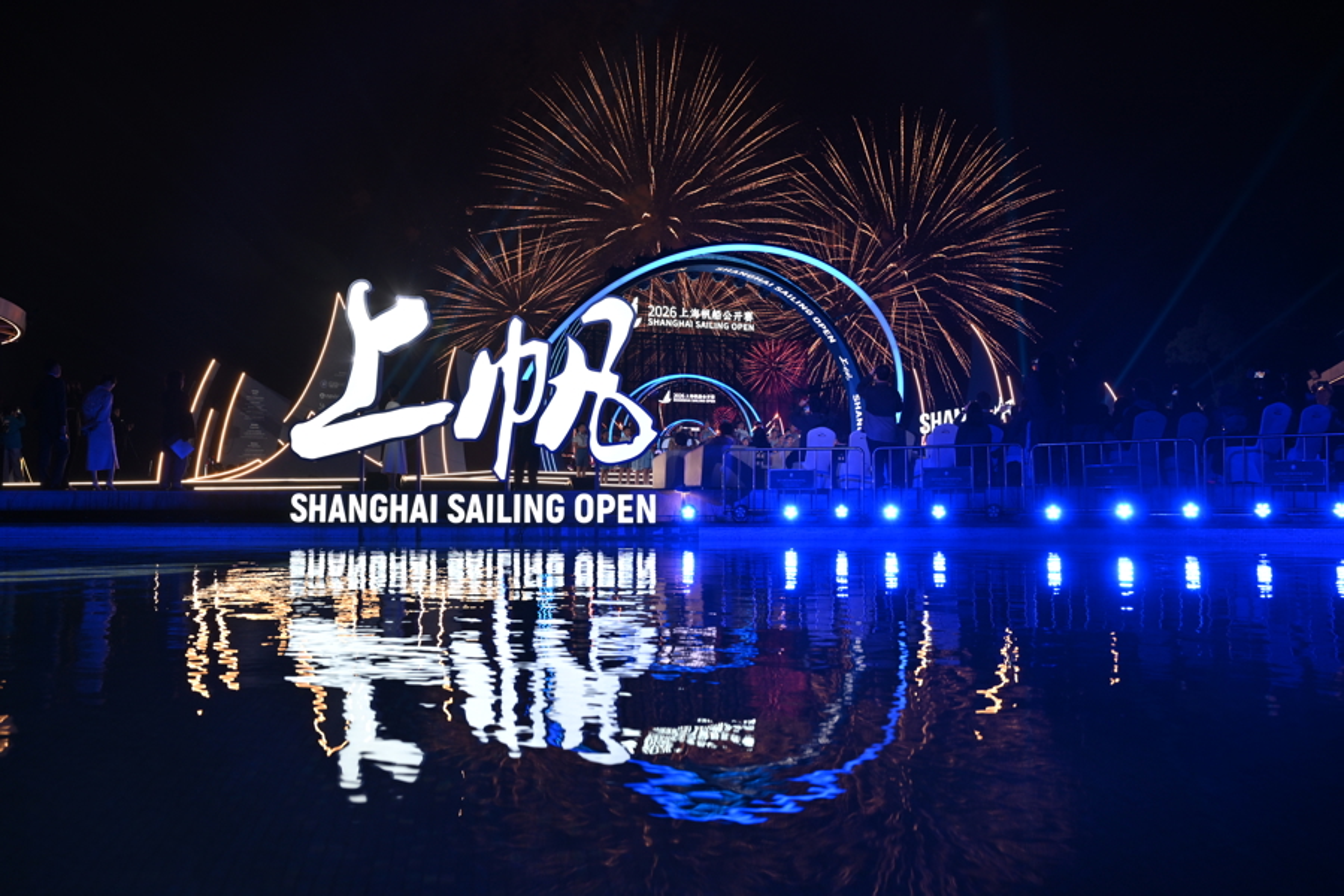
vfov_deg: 45.0
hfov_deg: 63.7
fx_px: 1083
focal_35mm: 29
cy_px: 448
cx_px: 672
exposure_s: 1/50
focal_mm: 29
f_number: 6.3
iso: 500
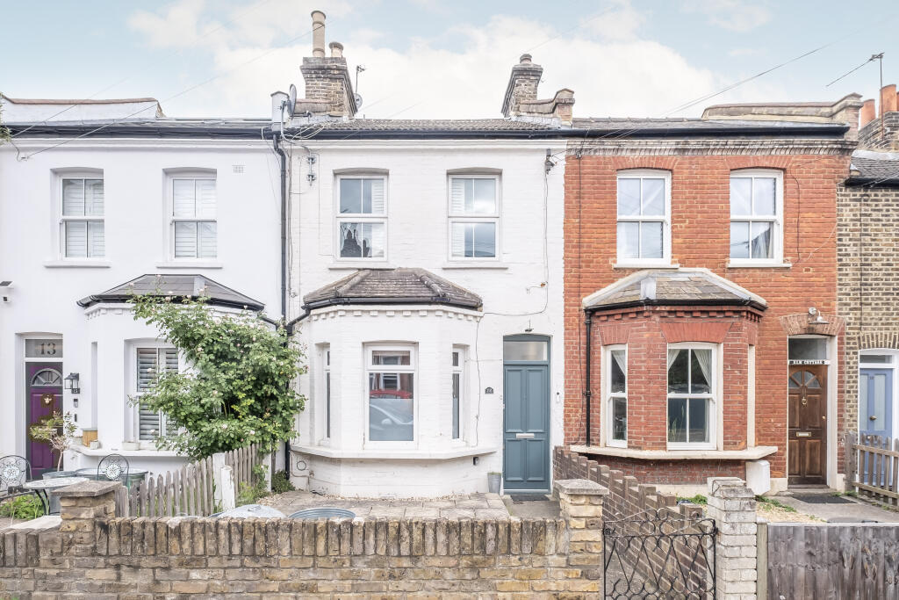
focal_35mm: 15
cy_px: 300
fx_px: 375
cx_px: 450
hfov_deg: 100.4
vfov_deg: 77.3
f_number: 8
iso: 250
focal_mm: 10
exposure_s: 1/60
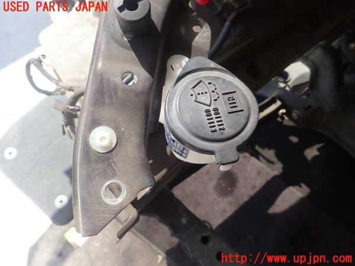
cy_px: 133
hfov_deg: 69.4
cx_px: 178
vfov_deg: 54.9
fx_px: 256
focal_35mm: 25
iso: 100
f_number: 2.8
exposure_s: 1/125
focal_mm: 4.5
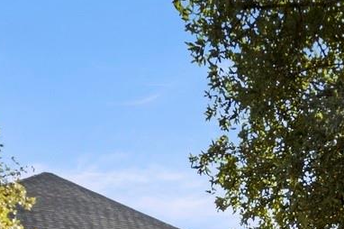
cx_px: 347
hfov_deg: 13.2
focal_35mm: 153
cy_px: 367
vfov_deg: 8.7
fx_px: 1461
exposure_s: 1/1000
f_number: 8
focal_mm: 24
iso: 400
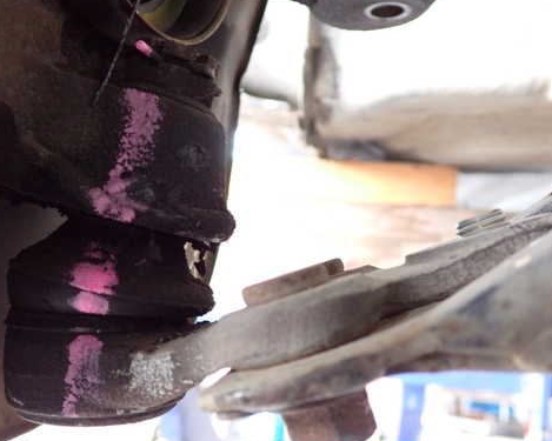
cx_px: 226
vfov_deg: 37.3
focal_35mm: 40
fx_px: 653
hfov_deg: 45.6
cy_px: 211
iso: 1000
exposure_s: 1/125
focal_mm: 5.79
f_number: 2.4
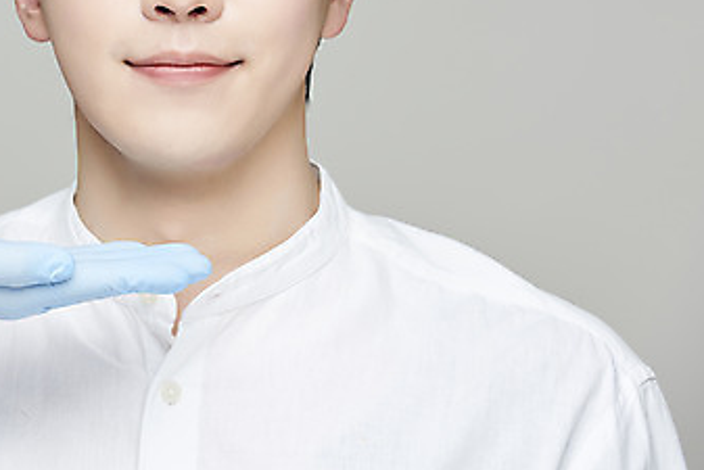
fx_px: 6945
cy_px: 54
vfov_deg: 3.9
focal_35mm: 355
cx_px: 145
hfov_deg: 5.8
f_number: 8
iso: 64
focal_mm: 200
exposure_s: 1/125
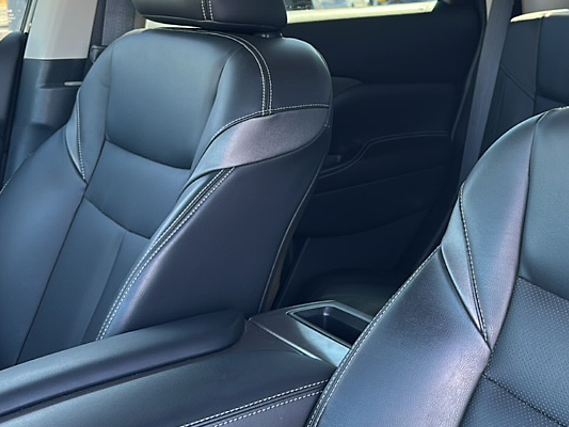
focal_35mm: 45
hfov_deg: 40.0
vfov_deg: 32.0
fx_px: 740
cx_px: 472
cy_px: 150
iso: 100
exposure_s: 1/113
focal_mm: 6.86
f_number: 1.78
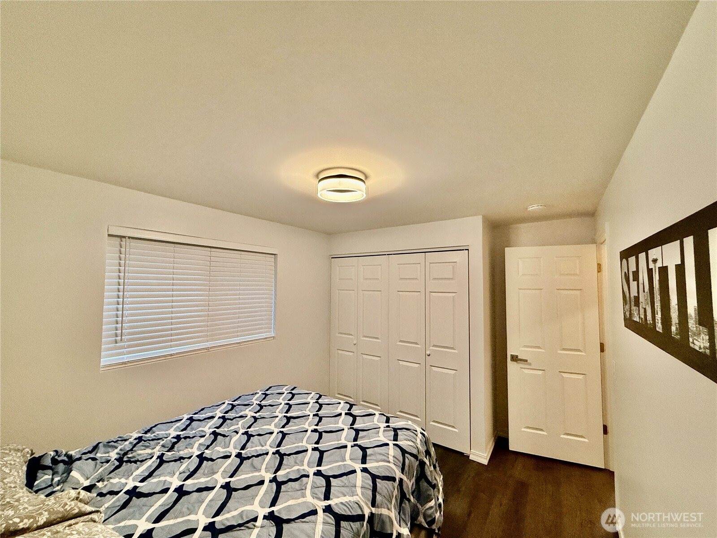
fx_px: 290
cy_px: 269
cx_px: 358
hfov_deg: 102.1
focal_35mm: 14
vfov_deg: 85.7
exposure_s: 1/60
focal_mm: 2.22
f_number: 2.2
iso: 320
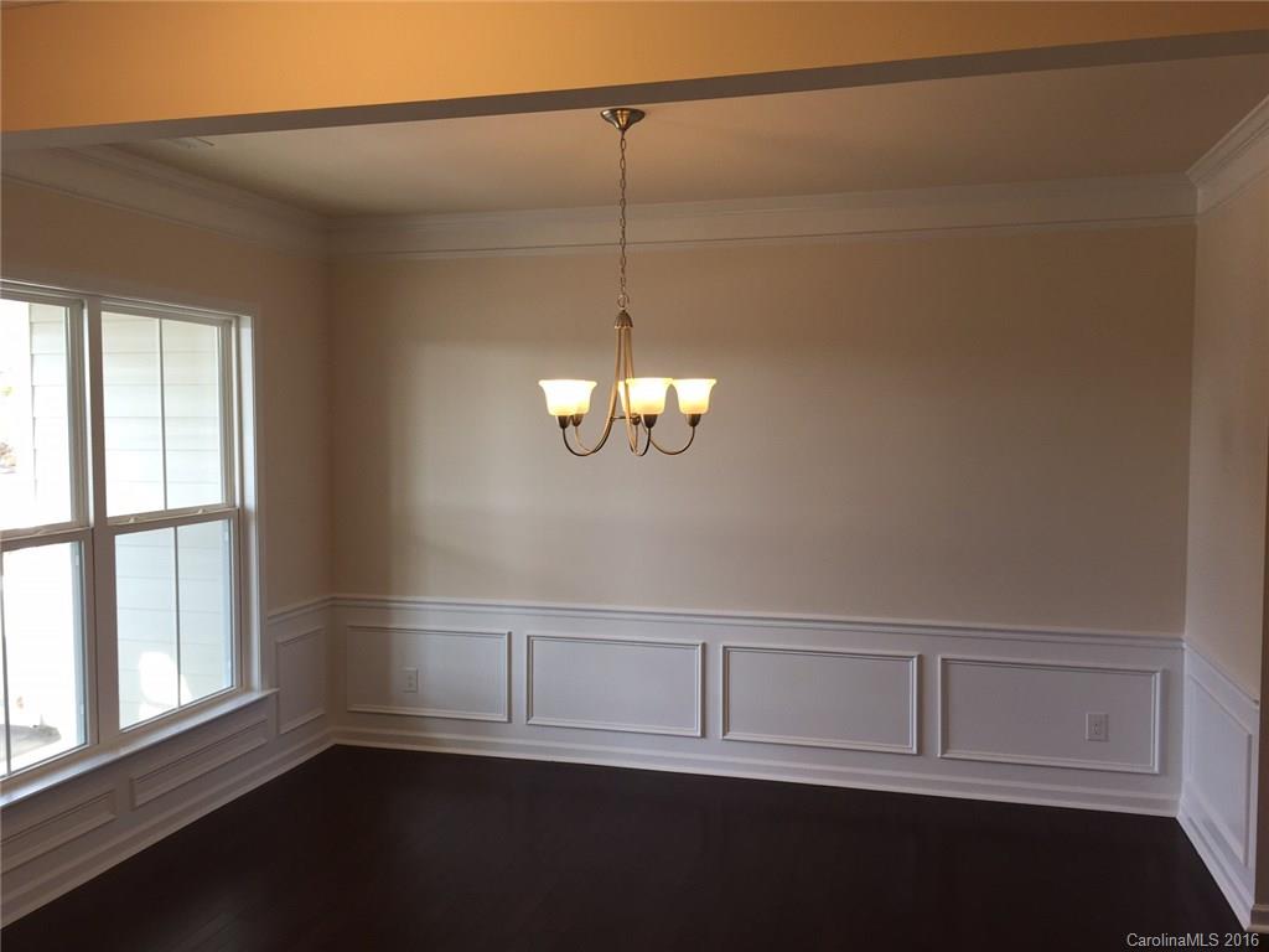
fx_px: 1063
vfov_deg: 48.2
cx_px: 634
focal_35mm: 29
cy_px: 476
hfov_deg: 61.7
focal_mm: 4.15
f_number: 2.2
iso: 40
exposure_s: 1/60
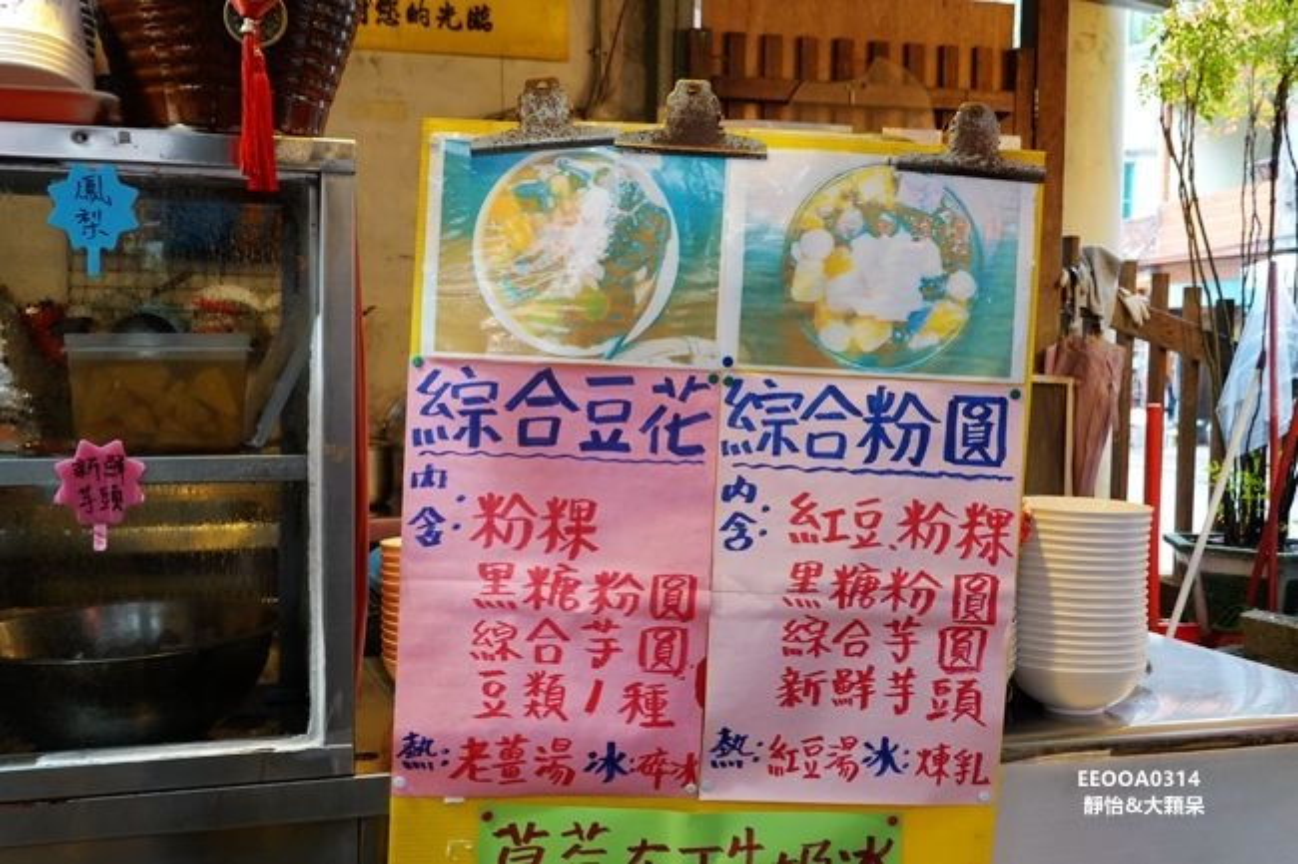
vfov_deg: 32.6
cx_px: 649
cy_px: 432
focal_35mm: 41
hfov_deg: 47.4
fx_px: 1478
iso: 800
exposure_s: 1/25
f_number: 4
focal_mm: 15.28
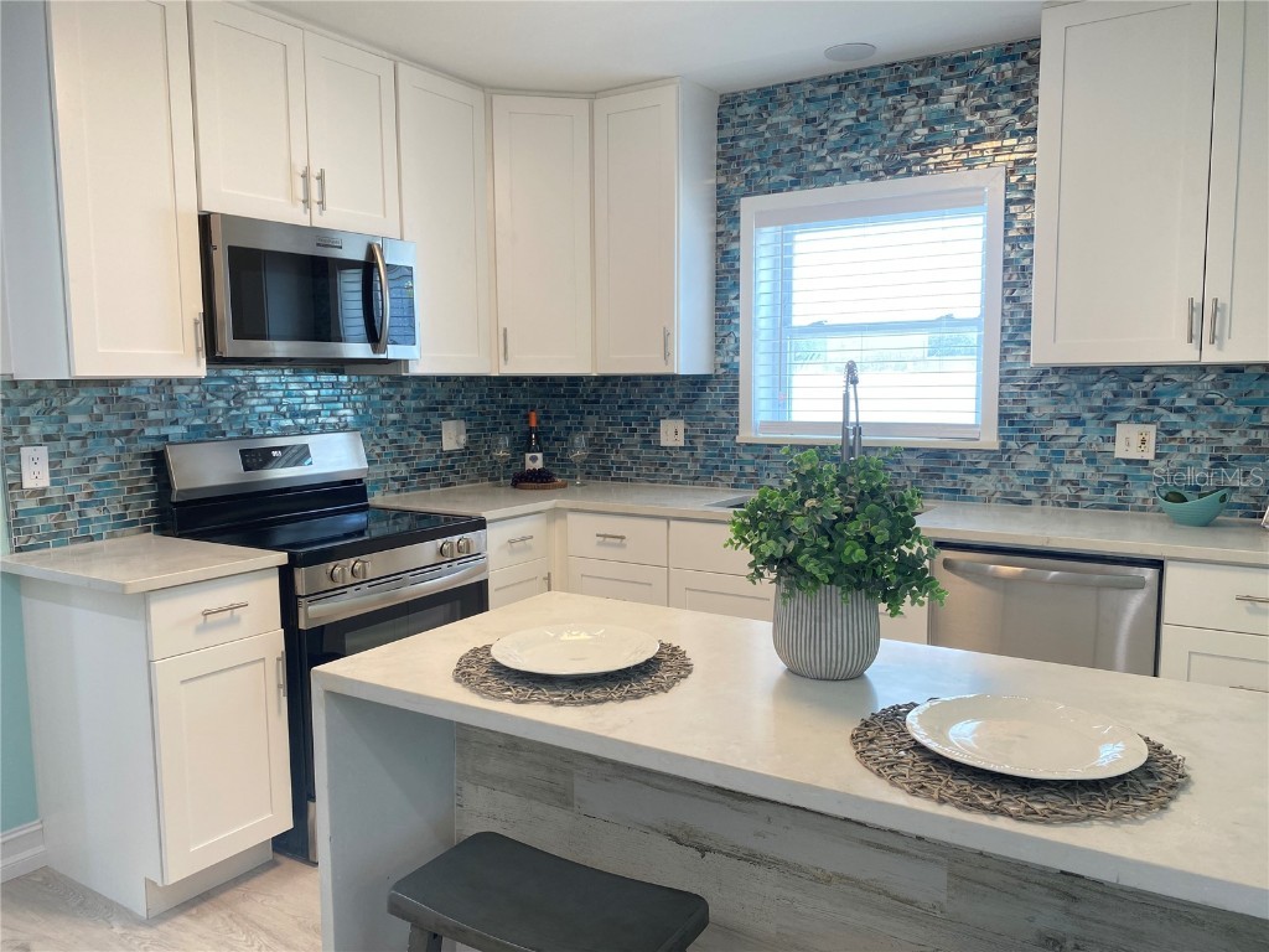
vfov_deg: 53.1
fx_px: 953
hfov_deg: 67.3
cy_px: 476
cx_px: 634
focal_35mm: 26
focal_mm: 4.25
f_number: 1.8
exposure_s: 1/60
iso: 64
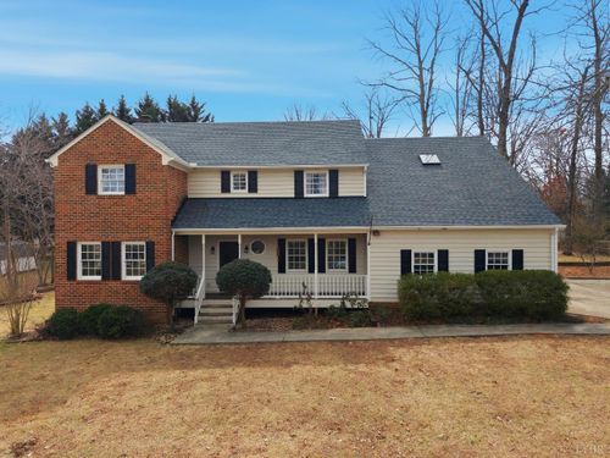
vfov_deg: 56.8
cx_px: 305
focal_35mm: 24
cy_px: 229
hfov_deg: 71.6
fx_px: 423
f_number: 1.8
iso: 280
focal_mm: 8.7
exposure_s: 1/8000
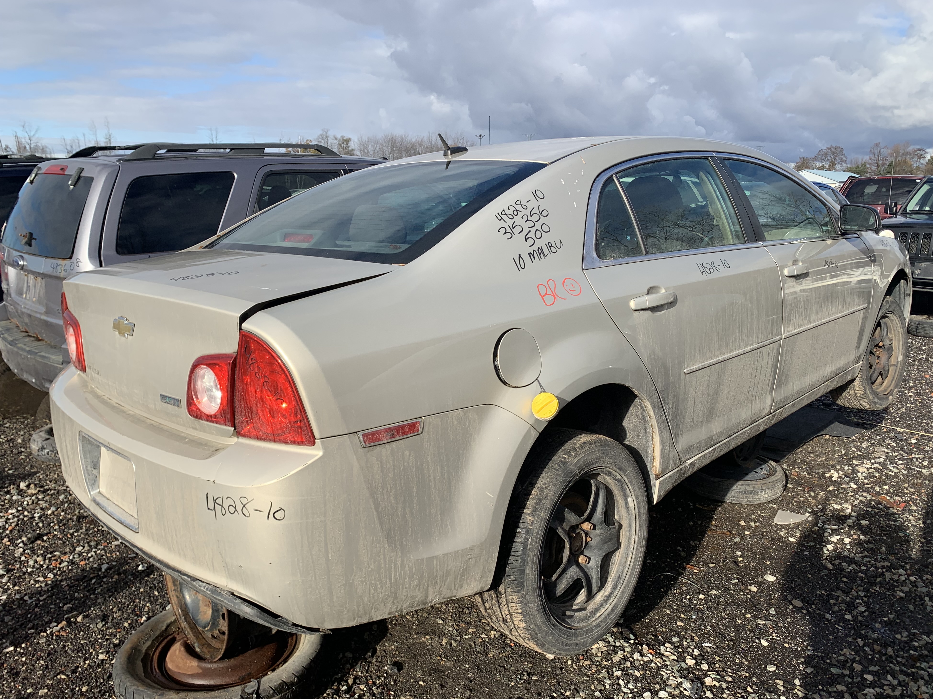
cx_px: 484
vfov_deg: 51.3
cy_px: 361
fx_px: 728
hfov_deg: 65.3
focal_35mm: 27
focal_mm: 4.25
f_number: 1.8
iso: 25
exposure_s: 1/2114
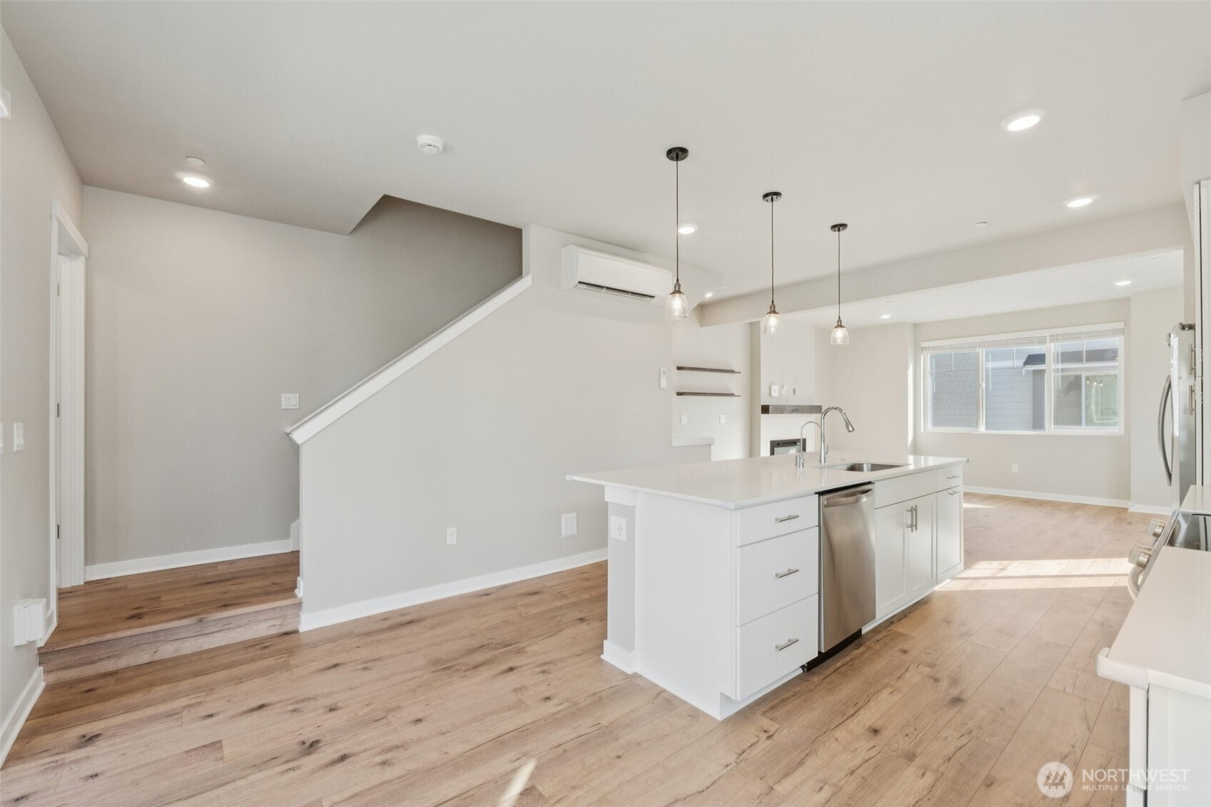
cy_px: 404
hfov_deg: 100.4
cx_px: 606
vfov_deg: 77.3
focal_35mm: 15
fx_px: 504
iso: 250
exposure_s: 1/20
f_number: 9
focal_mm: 10
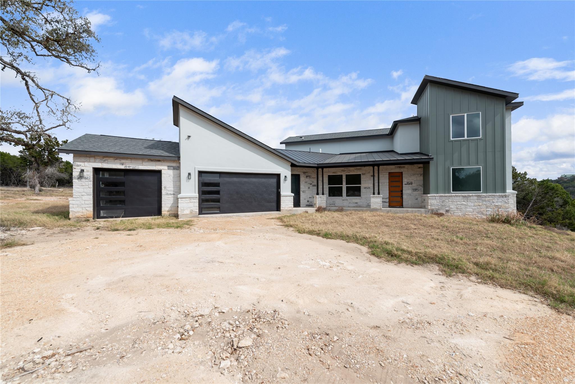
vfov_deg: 81.2
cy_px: 192
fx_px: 224
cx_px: 288
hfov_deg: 104.2
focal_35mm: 14
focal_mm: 14
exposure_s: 1/500
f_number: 8
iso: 400
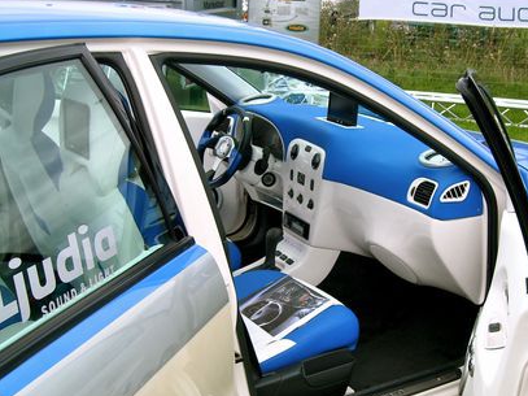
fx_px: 839
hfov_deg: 34.9
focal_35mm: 55
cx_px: 289
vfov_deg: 26.5
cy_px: 235
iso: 64
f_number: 5.6
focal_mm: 5.7
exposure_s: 1/125
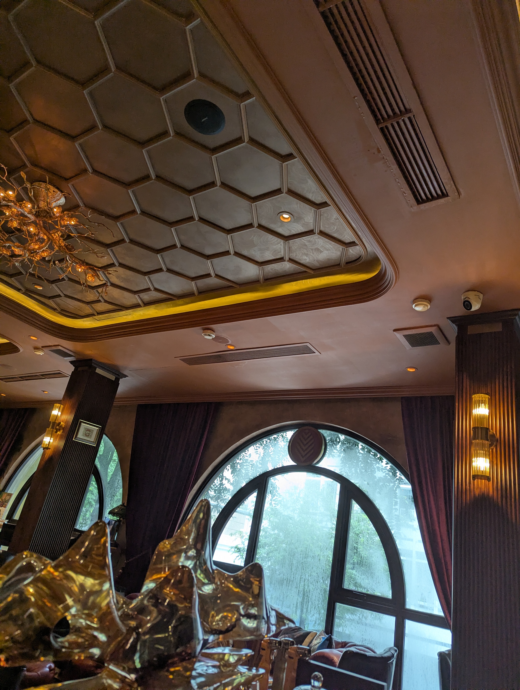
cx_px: 260
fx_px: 480
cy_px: 345
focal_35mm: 24
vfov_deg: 71.5
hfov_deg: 56.9
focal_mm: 6.81
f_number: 1.85
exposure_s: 1/100
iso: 88
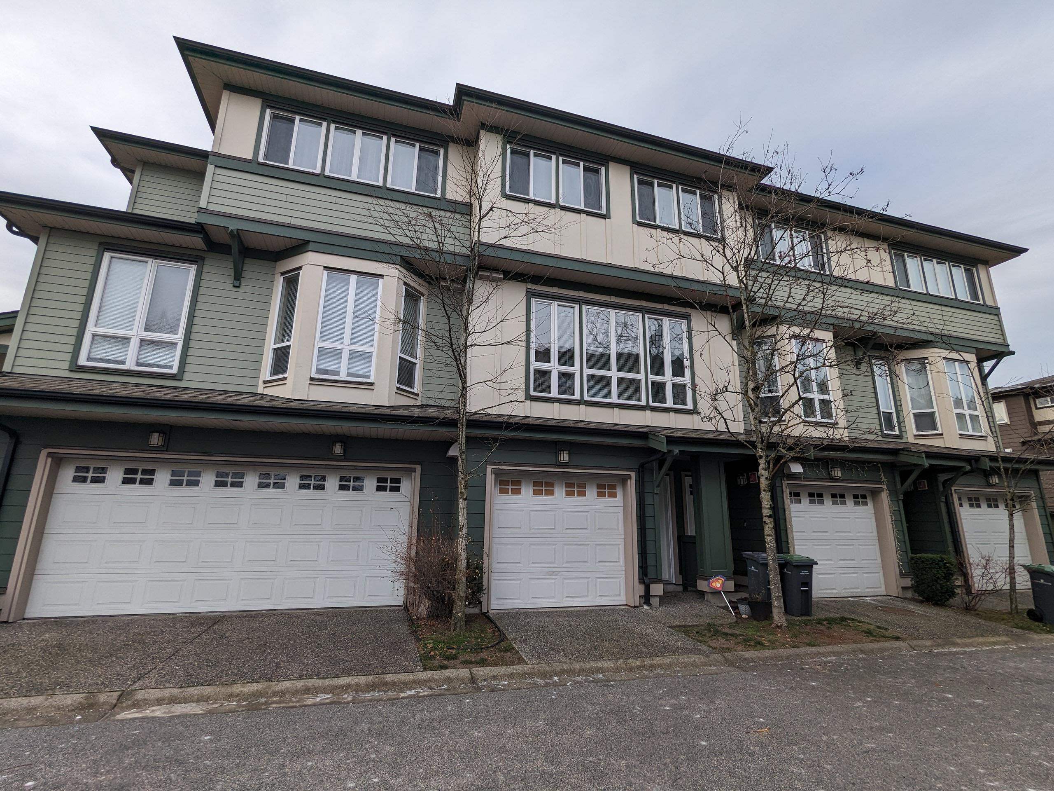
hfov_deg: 94.5
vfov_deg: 78.1
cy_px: 396
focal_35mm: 16
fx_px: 487
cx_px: 527
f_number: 2.2
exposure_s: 1/554
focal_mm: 2.35
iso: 52
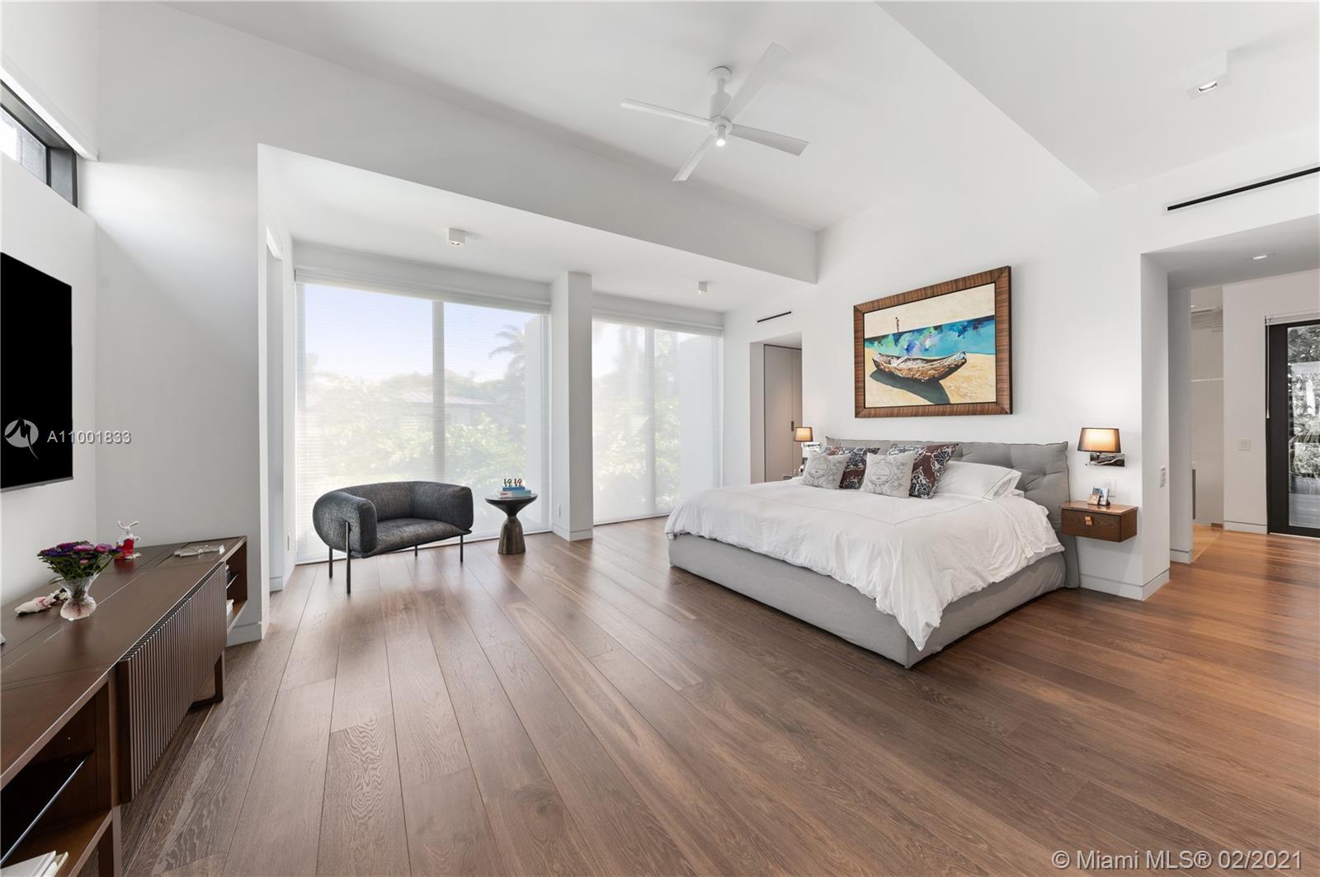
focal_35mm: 12
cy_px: 438
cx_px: 660
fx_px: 440
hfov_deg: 112.7
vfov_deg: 89.9
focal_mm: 12
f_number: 8
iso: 100
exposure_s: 1/4
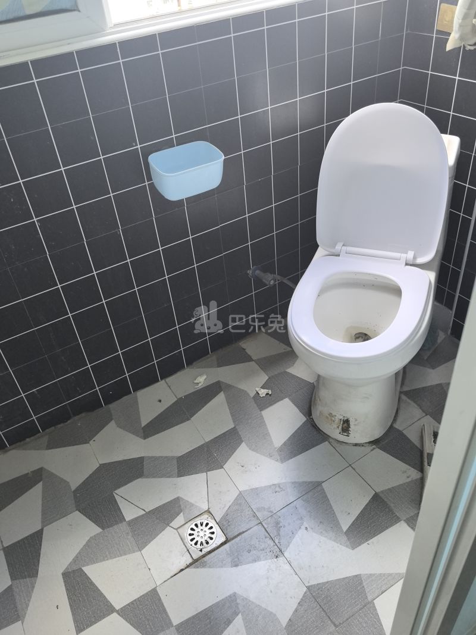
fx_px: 495
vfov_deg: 65.3
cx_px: 238
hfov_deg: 51.3
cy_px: 318
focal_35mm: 27
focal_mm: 6.98
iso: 64
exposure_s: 1/100
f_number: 2
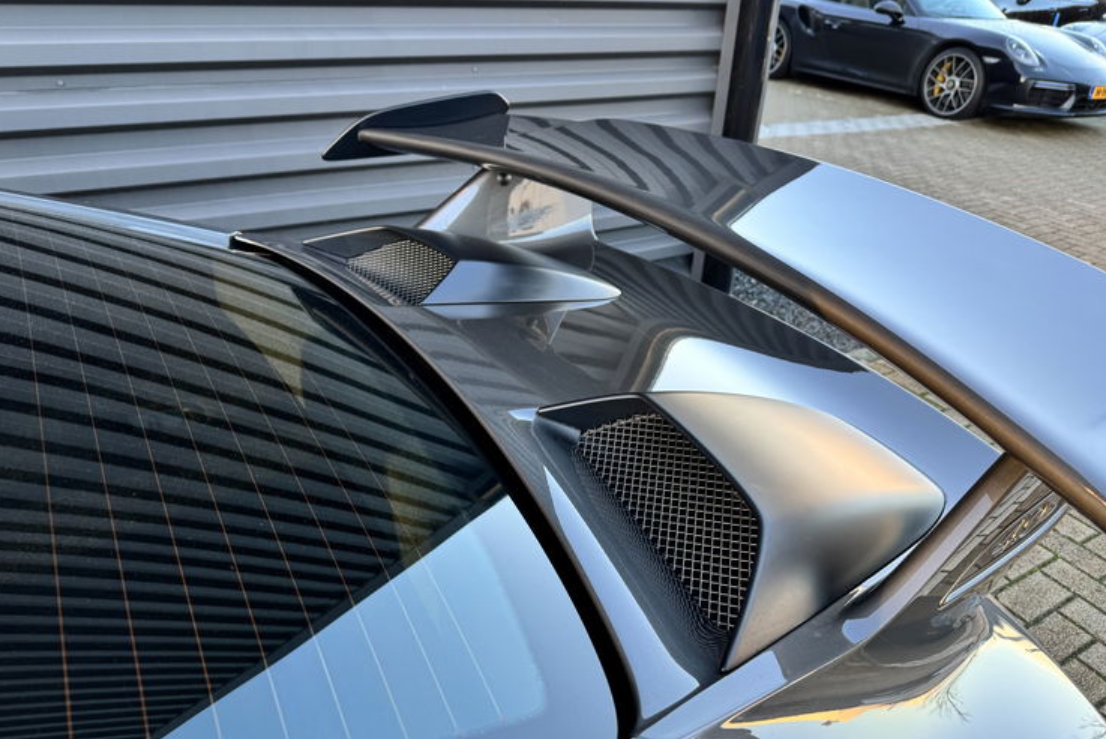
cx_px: 567
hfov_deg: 69.4
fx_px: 799
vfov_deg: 49.6
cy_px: 391
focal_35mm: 26
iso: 80
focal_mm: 6.76
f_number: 1.78
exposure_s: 1/100
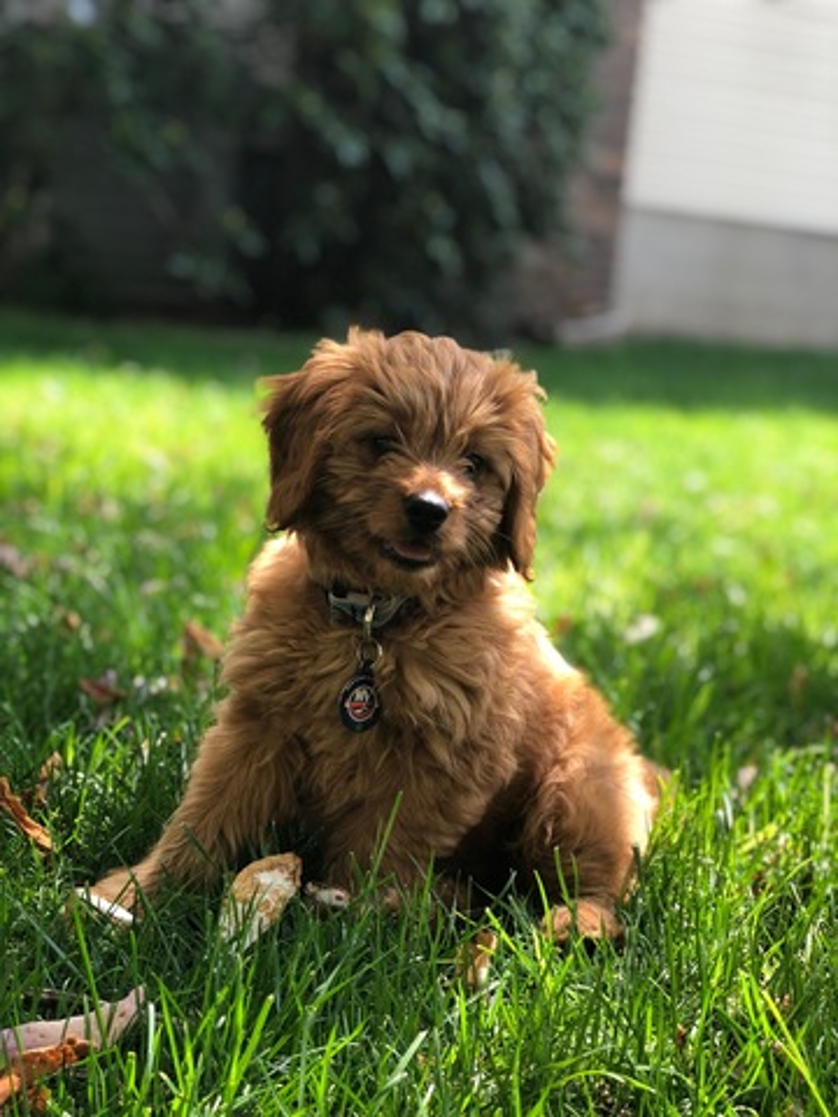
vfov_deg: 33.8
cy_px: 558
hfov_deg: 25.7
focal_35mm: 57
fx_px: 1840
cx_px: 419
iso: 40
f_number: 2.8
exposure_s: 1/120
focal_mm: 6.6
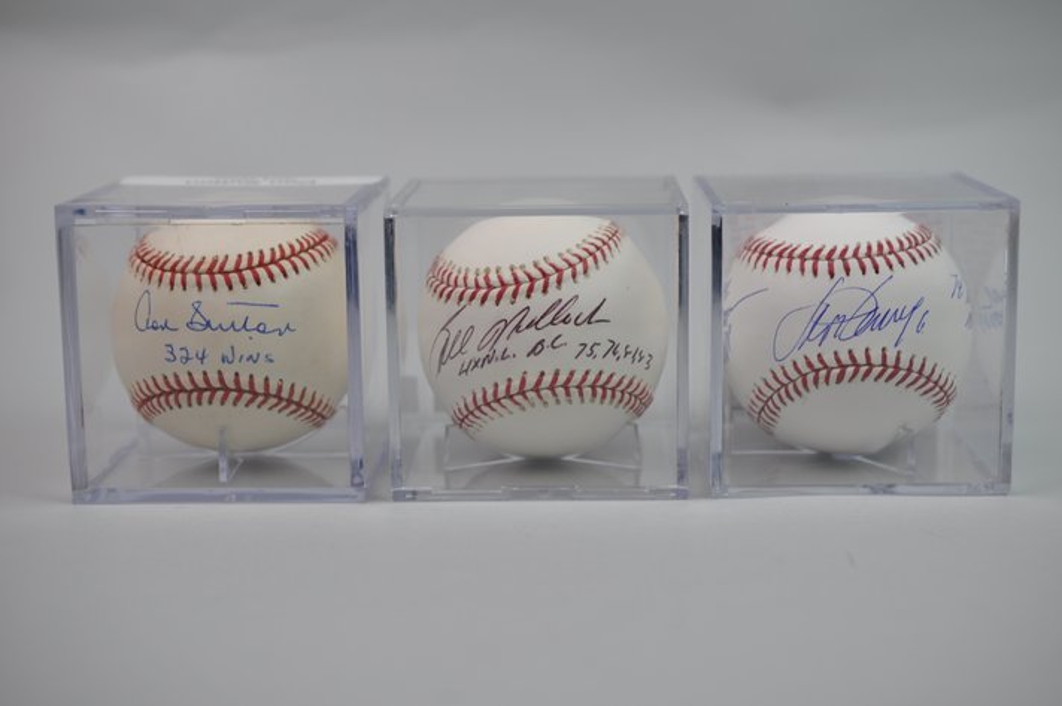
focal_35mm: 60
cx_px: 531
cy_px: 353
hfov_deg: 33.4
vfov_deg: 22.6
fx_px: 1768
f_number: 4.5
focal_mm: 40
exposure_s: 1/80
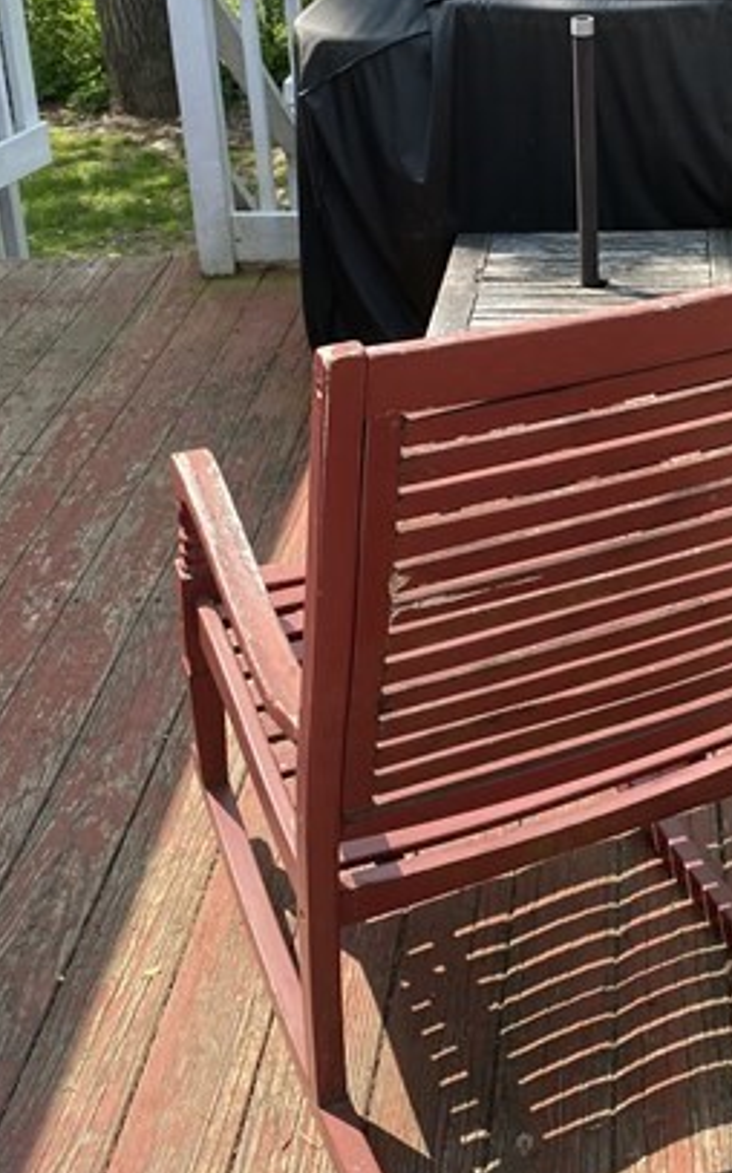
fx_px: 1662
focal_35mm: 52
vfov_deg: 38.1
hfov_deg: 24.5
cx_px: 585
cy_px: 323
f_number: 1.8
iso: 32
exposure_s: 1/858
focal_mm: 4.25
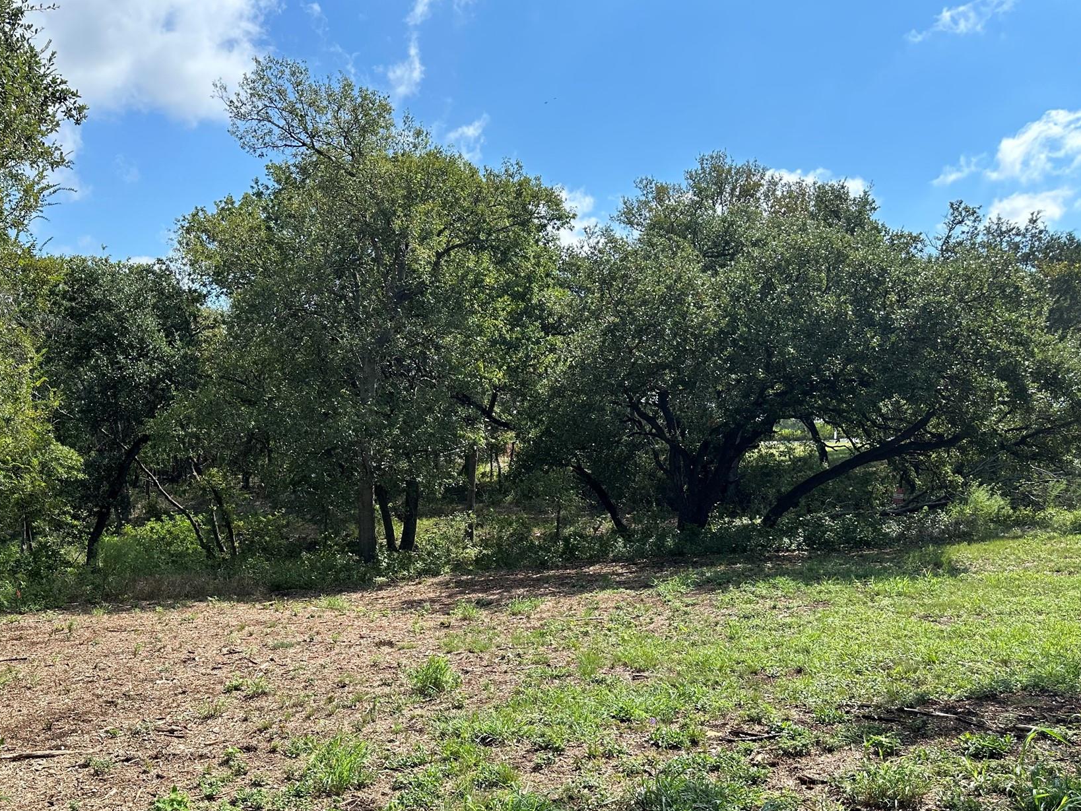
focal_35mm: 30
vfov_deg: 46.6
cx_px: 465
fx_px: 937
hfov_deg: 59.7
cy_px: 485
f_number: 1.78
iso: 80
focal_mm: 6.86
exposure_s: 1/2353
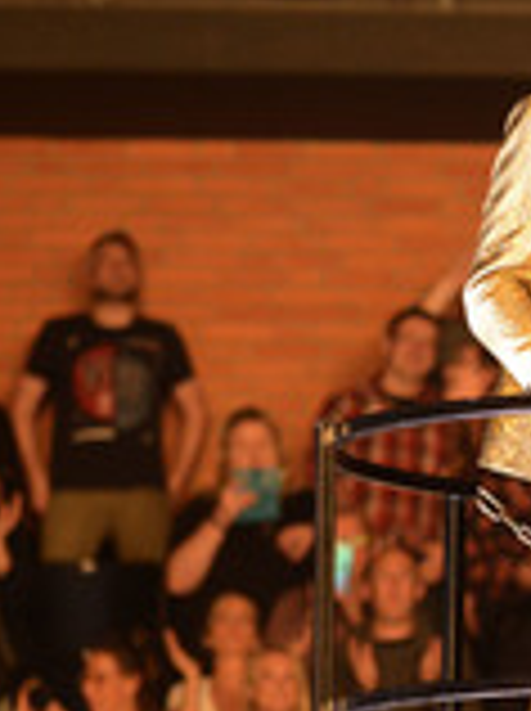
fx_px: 7896
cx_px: 866
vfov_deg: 5.2
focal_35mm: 385
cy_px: 490
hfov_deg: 3.8
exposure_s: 1/320
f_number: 2.8
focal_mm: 140
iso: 2500
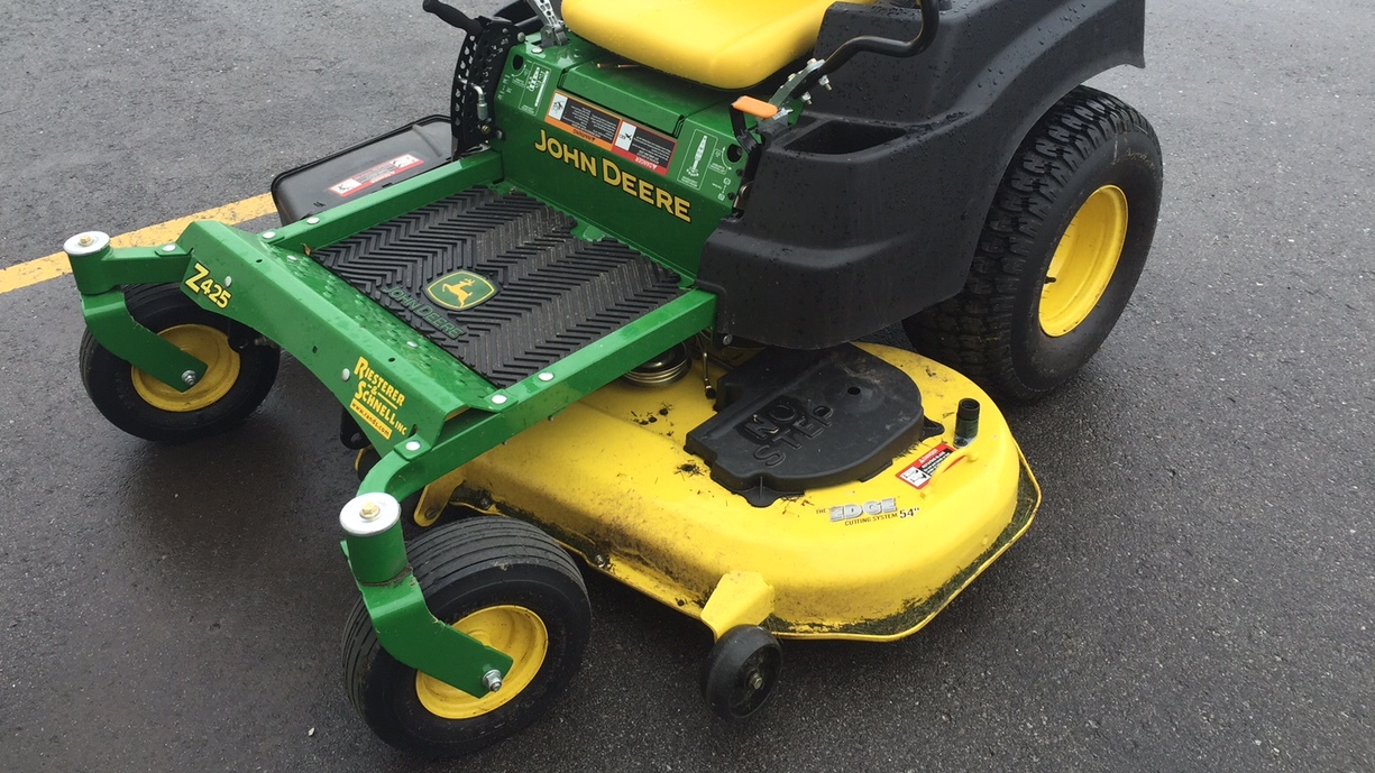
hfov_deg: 59.5
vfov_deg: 35.3
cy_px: 261
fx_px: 1203
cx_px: 666
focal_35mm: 33
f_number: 2.2
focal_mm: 4.15
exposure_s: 1/213
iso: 32
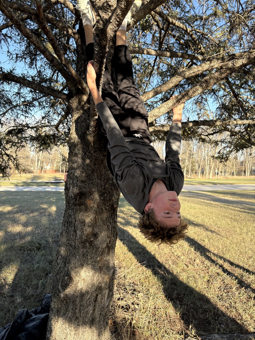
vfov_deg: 67.3
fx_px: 255
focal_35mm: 26
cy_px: 170
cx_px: 128
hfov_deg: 53.1
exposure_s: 1/543
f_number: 1.6
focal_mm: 5.96
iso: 50
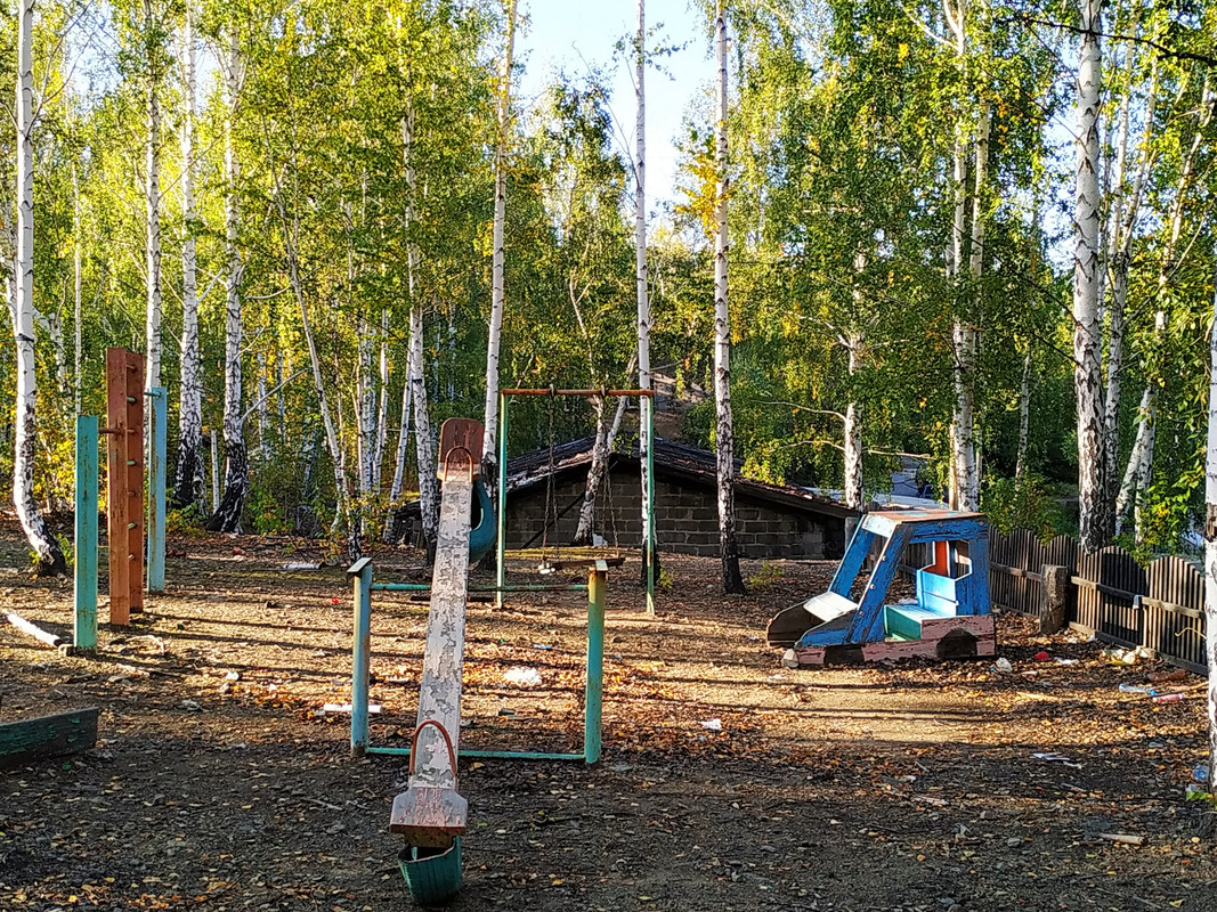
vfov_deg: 56.8
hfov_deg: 71.6
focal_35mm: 24
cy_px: 456
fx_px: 844
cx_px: 608
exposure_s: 1/543
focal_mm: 3.94
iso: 250
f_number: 1.9
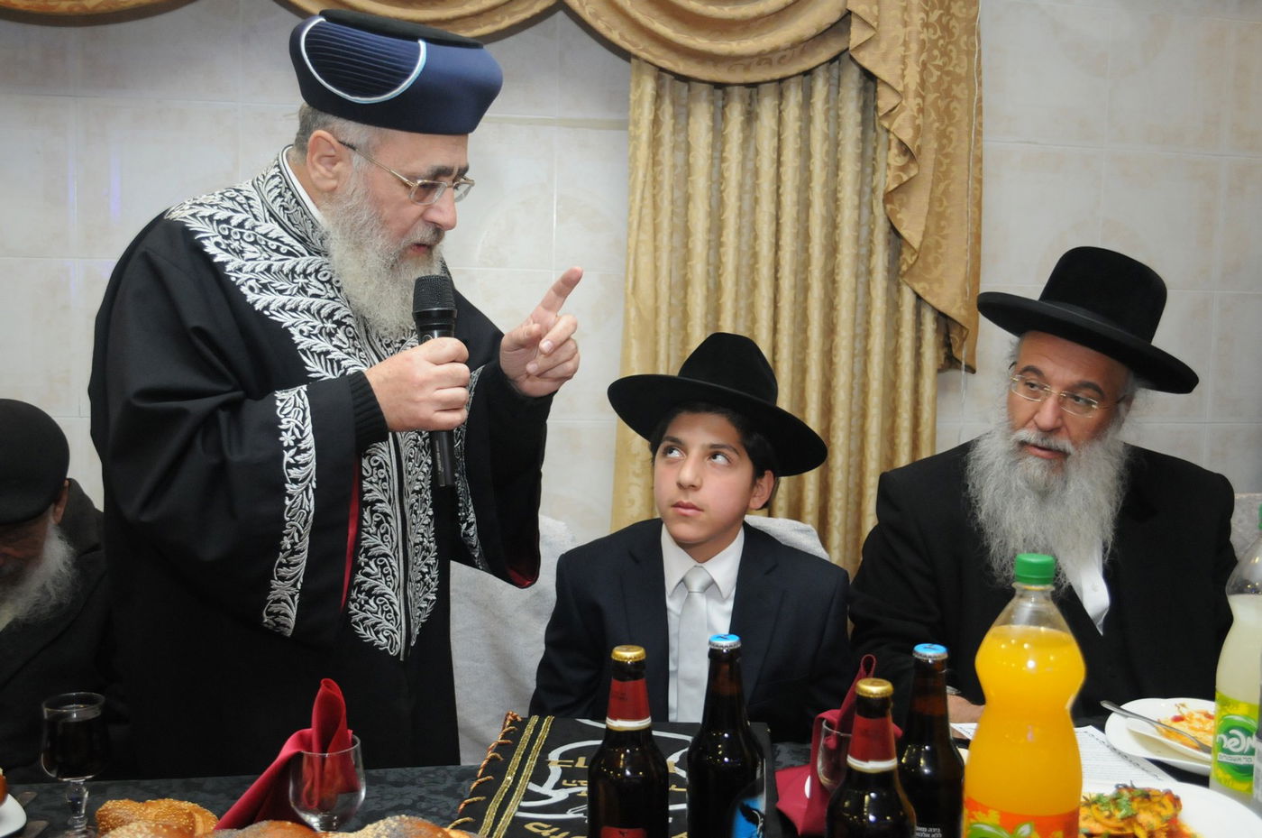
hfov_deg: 53.2
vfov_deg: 36.8
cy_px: 419
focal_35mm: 36
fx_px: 1260
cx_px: 631
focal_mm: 24
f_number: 4
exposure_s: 1/125
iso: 1600
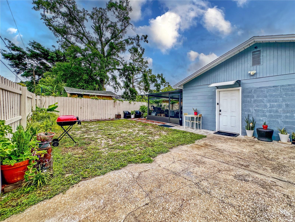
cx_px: 148
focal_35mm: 14
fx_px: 119
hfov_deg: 102.1
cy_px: 111
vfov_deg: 85.7
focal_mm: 2.22
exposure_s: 1/850
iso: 40
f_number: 2.2
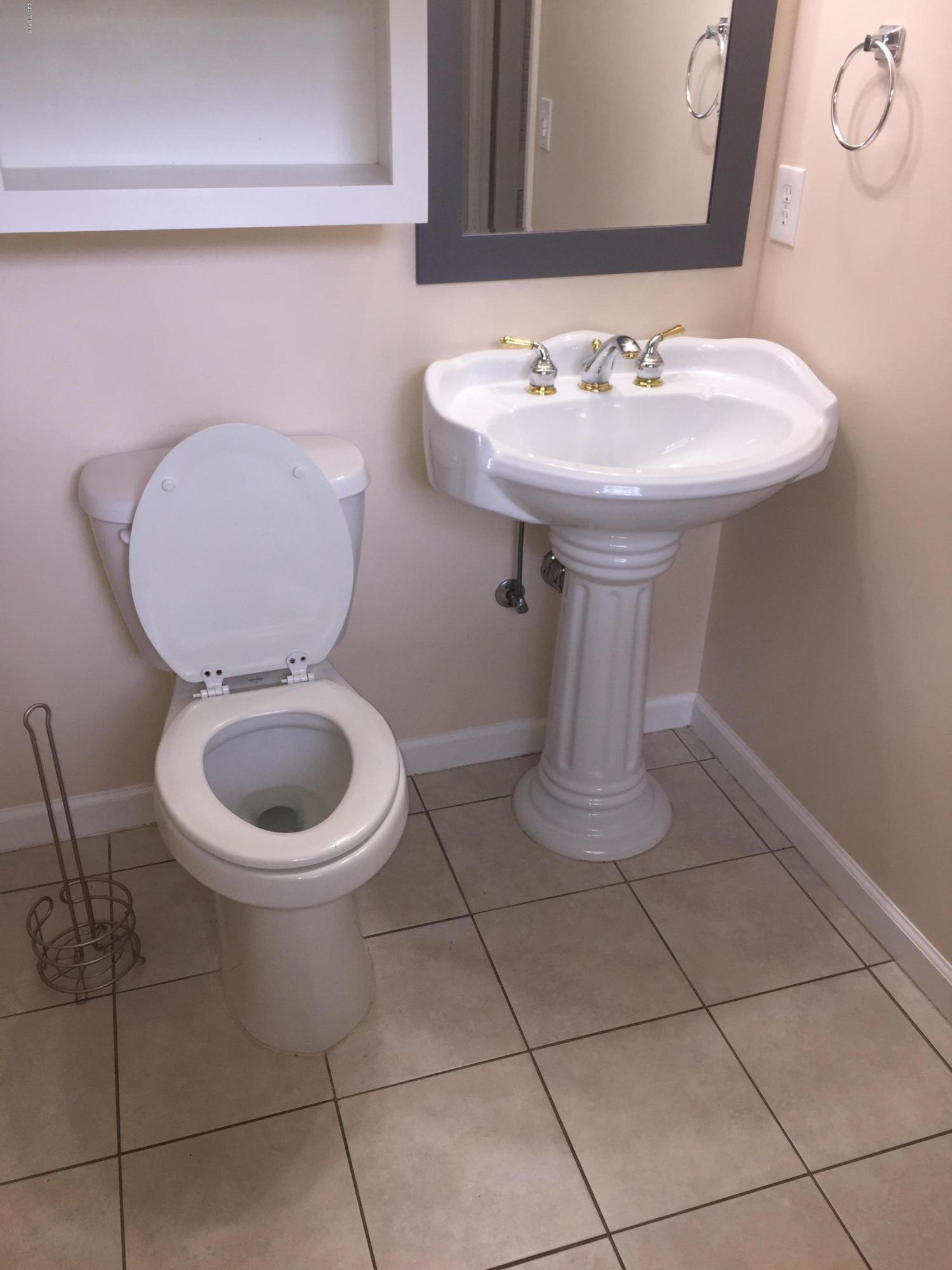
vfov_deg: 61.7
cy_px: 635
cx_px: 476
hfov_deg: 48.2
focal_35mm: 29
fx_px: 1063
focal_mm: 4.15
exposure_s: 1/40
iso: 32
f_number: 2.2
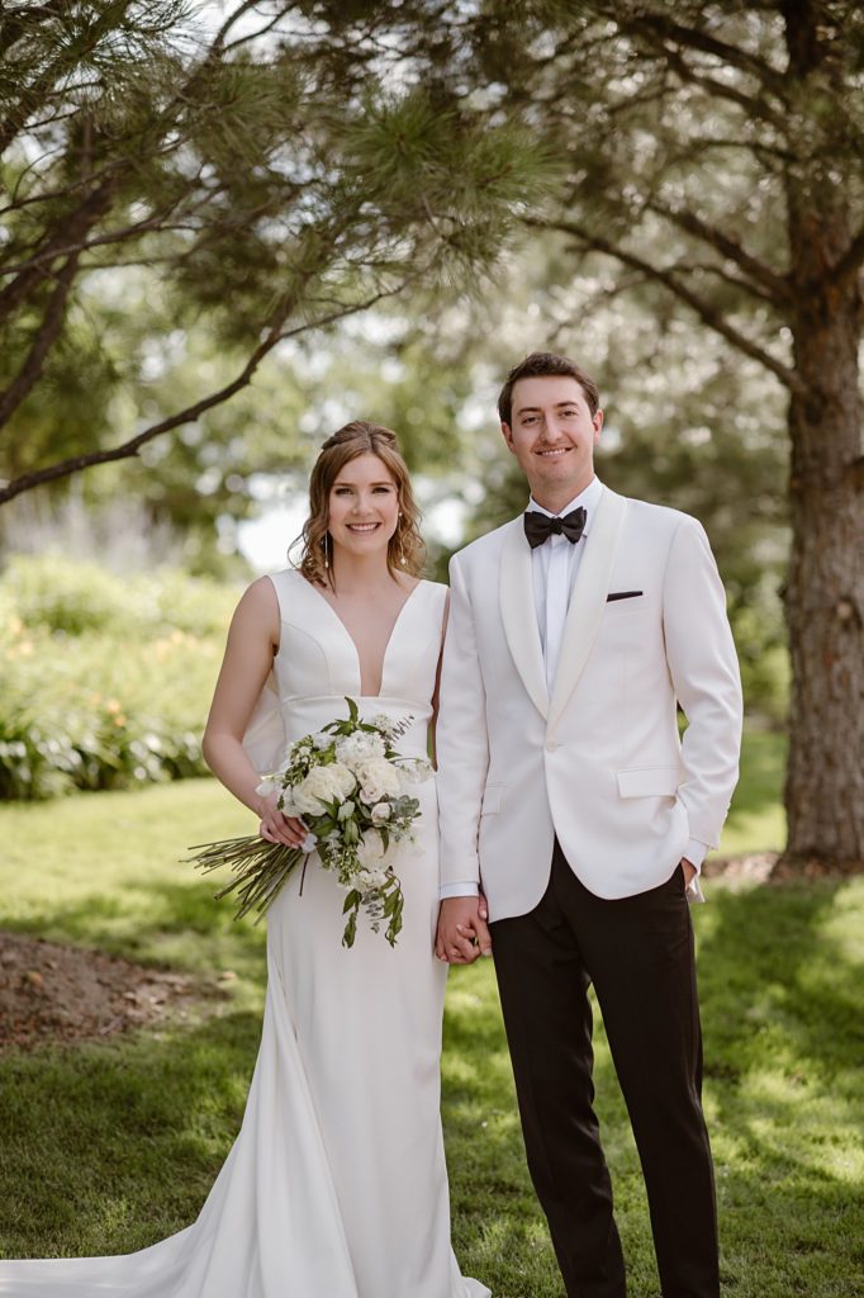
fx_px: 3062
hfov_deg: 16.1
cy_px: 649
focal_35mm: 85
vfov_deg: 23.9
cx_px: 432
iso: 200
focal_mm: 85
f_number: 2.2
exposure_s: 1/1600
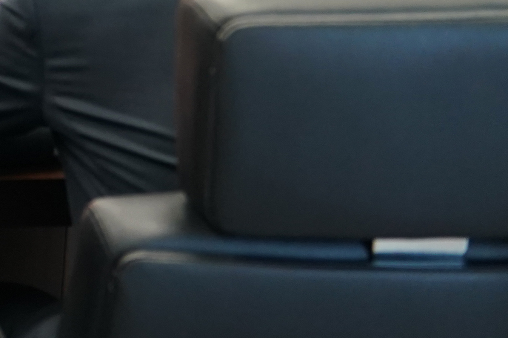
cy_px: -330
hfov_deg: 15.5
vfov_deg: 11.6
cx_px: -492
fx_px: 1510
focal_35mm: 107
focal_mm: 24
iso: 1600
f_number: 2.8
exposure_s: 1/200
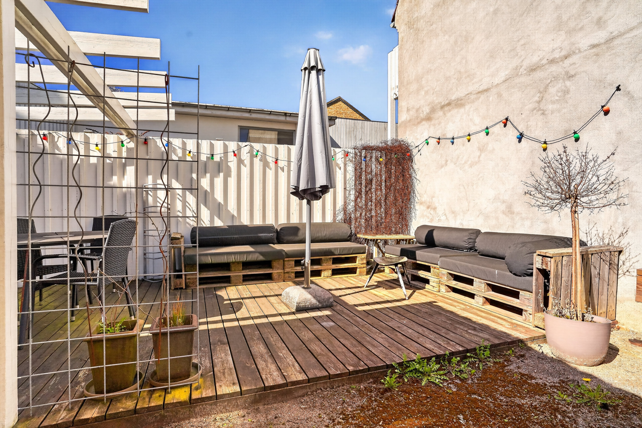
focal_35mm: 19
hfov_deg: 86.9
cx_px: 321
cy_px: 214
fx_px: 339
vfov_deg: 64.5
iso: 400
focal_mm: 19
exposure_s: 1/640
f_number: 8
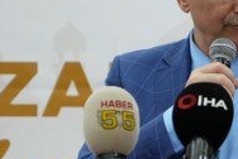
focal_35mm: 238
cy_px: 115
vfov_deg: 5.8
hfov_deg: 8.6
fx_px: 1576
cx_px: 220
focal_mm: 70
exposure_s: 1/160
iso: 1600
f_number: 4
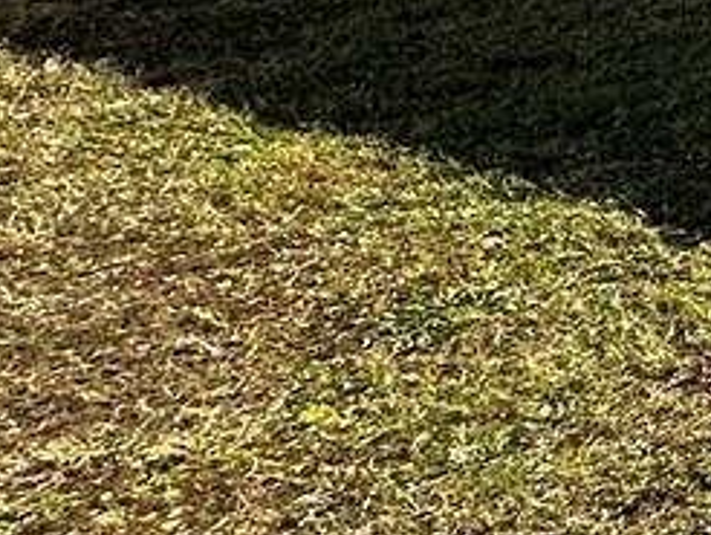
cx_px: 2249
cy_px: -356
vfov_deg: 14.7
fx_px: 1871
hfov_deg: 10.8
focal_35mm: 91
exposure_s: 1/1147
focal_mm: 2.22
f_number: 2.2
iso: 40
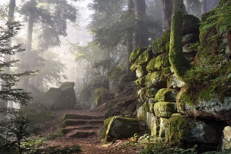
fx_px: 289
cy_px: 77
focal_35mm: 45
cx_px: 116
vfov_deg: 29.8
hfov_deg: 43.6
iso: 400
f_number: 8
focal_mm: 45
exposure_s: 1/50
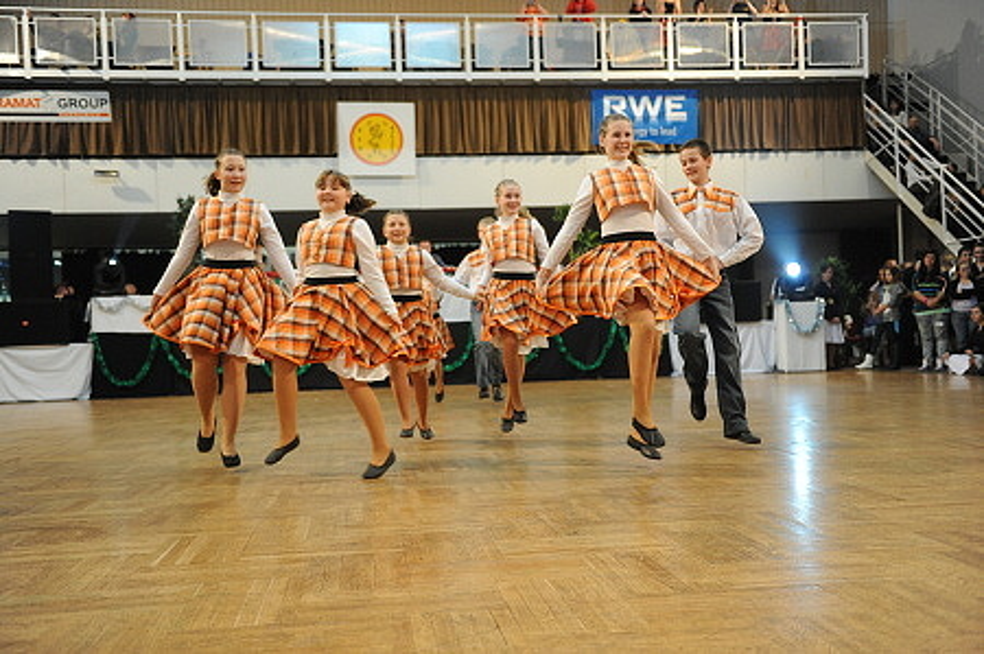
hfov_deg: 50.7
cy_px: 327
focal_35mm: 38
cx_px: 492
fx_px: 1038
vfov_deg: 35.0
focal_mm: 38
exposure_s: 1/200
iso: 3200
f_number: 2.8
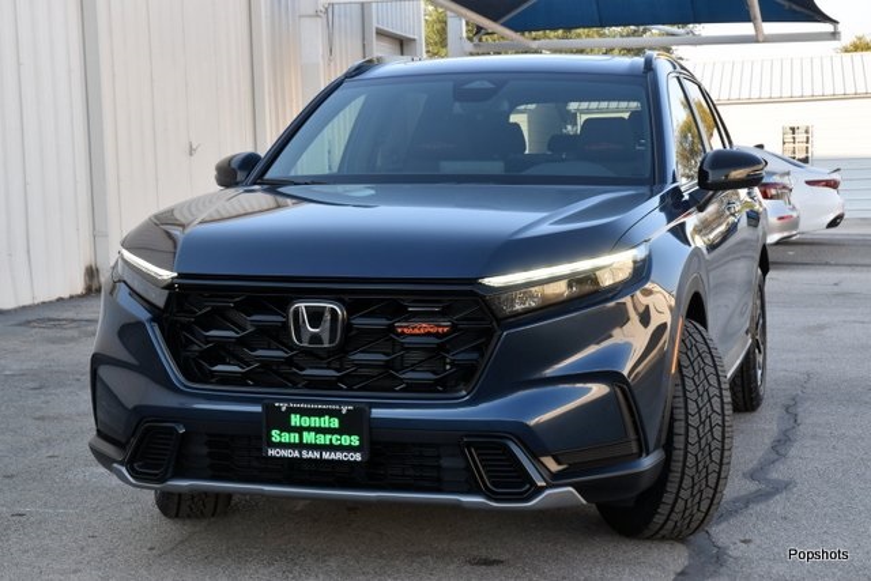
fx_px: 1670
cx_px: 436
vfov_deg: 19.7
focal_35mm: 69
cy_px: 290
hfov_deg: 29.2
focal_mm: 46
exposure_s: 1/200
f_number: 7.1
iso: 400
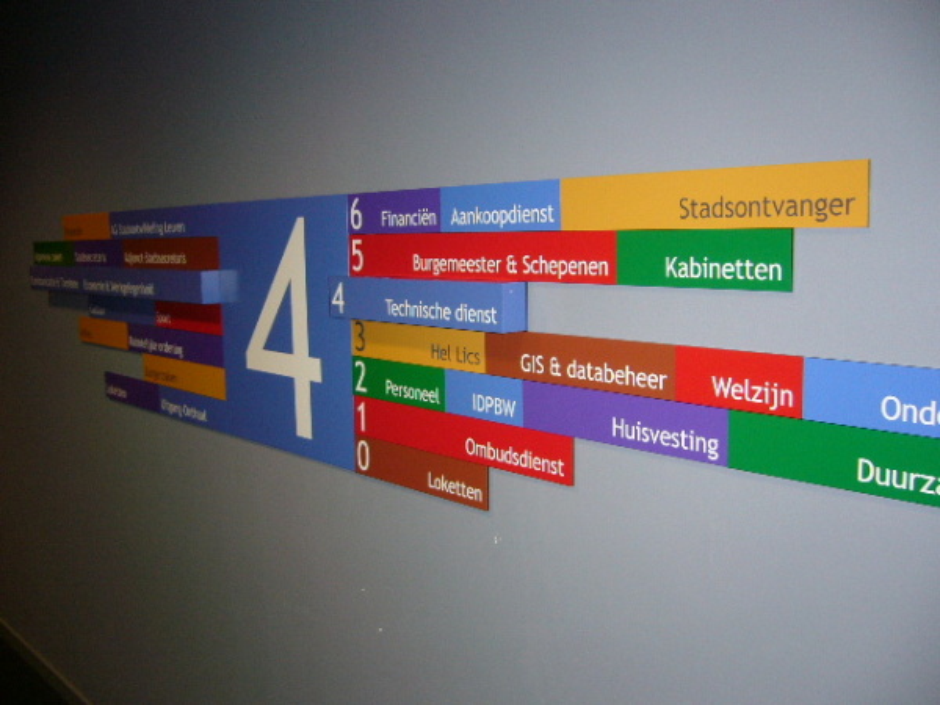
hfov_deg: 52.6
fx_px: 950
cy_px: 352
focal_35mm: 35
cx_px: 470
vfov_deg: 40.7
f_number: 2.8
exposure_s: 1/60
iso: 160
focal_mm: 5.8
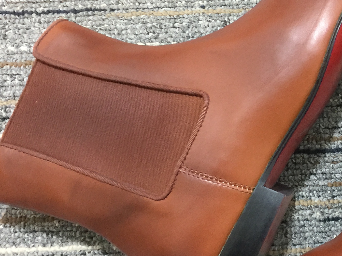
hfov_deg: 27.1
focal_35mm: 68
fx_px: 672
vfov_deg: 21.6
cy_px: 128
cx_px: 337
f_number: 2.2
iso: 160
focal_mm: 4.15
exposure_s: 1/17
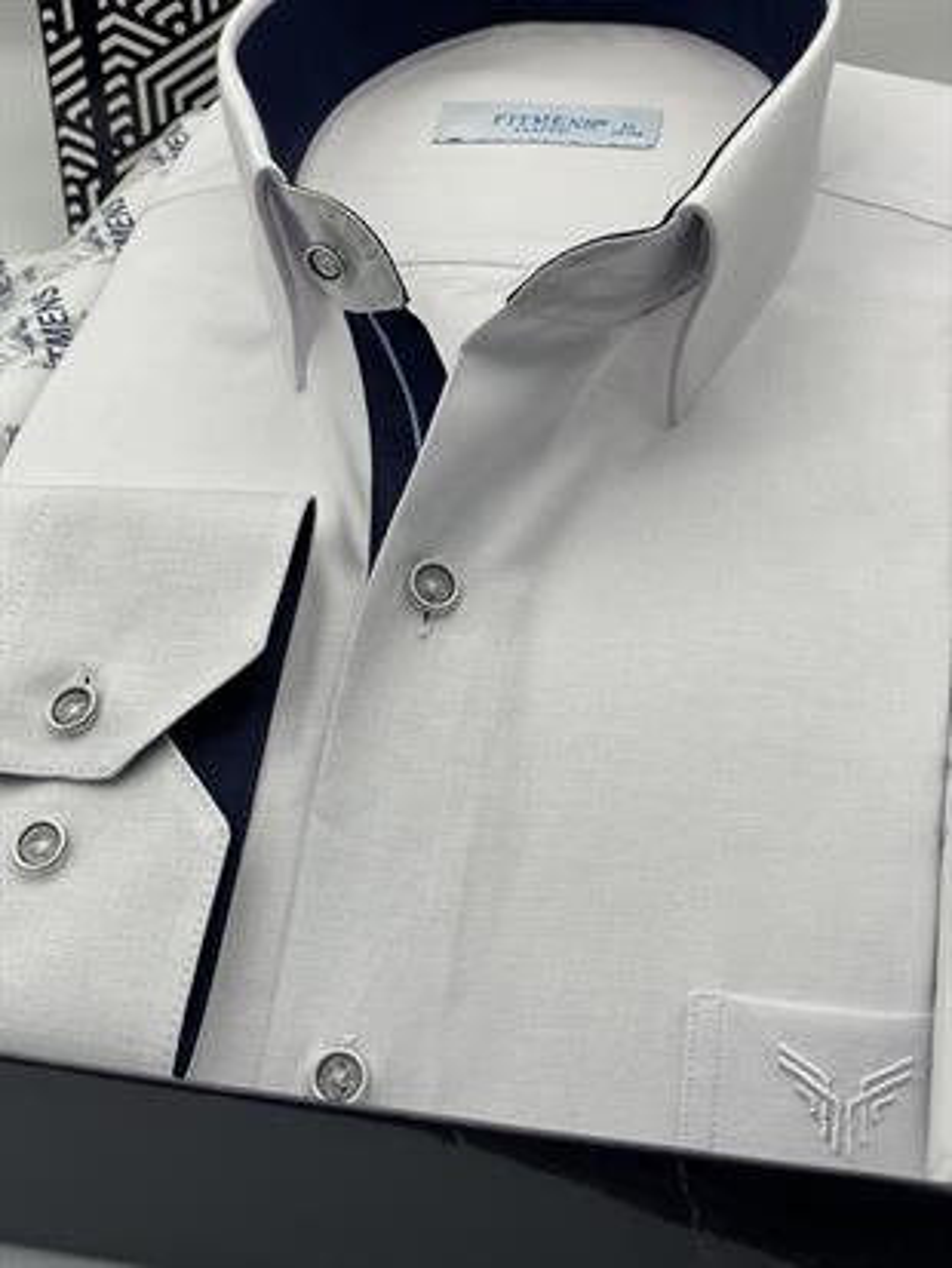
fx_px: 1906
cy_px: 634
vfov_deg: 36.8
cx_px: 476
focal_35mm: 52
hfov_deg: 28.0
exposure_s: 1/216
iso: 25
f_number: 2
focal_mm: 6
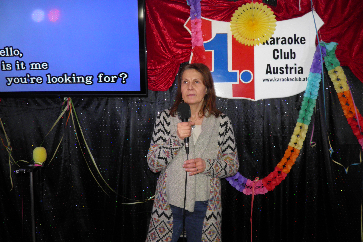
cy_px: 112
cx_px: 181
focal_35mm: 30
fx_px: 302
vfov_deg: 43.6
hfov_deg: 61.9
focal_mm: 4.9
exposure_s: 1/30
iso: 100
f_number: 2.8
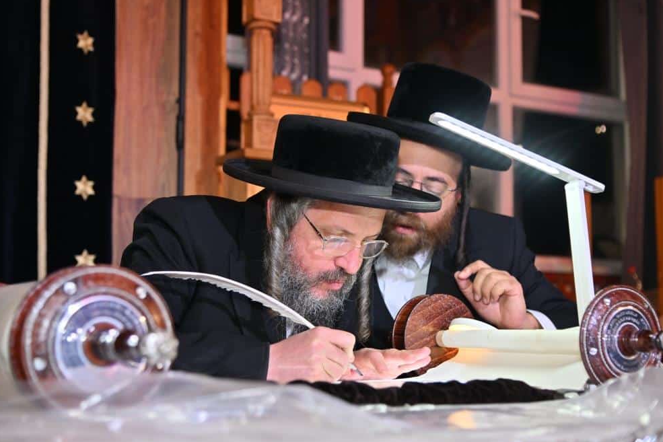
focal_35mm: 52
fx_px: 958
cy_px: 227
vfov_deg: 26.0
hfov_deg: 38.2
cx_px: 326
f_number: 4
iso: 500
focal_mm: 50
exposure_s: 1/160
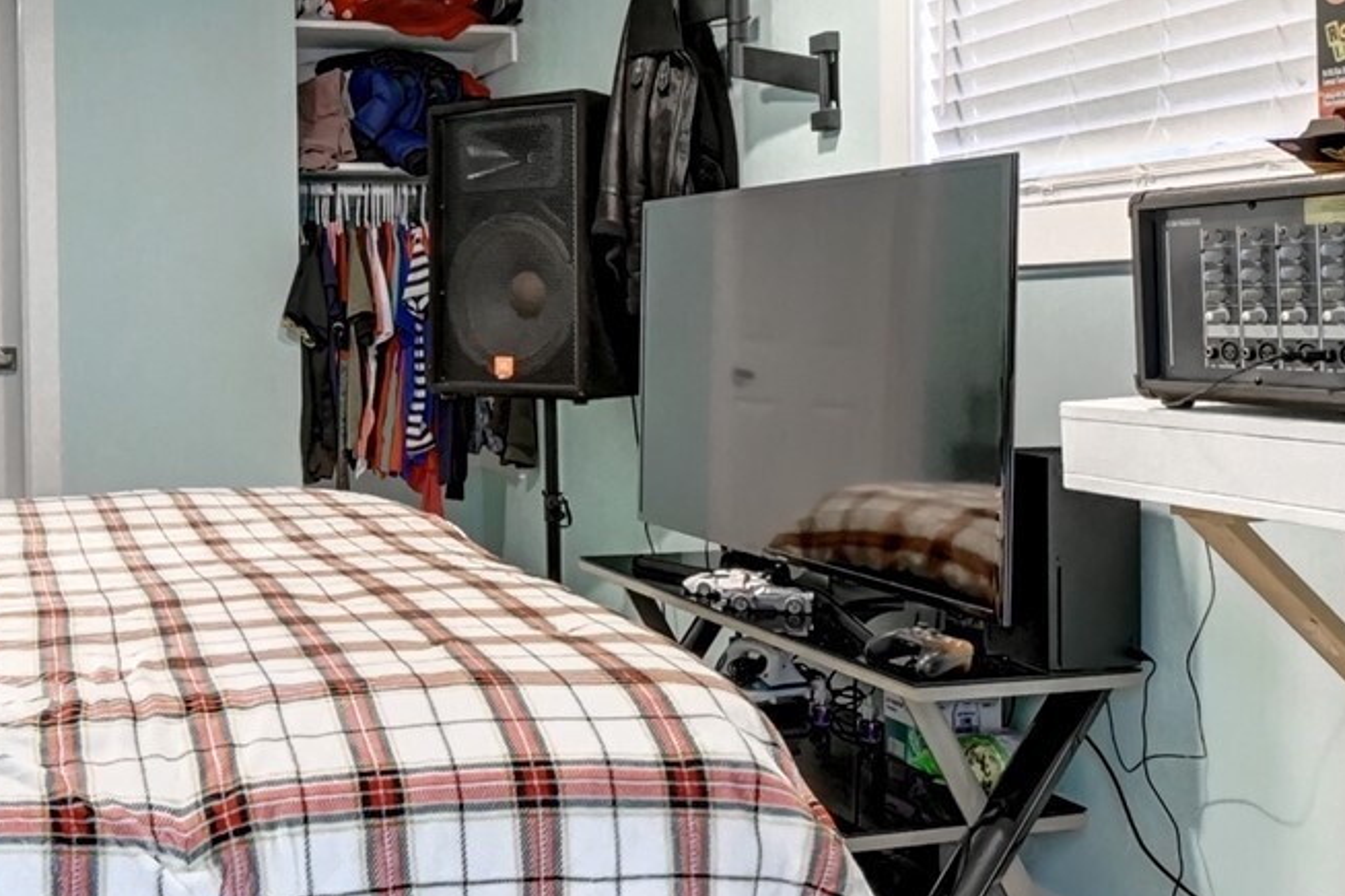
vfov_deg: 34.2
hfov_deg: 47.7
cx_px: 335
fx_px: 1457
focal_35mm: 39
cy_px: 405
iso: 5000
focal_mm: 10
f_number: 11
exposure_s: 1/4
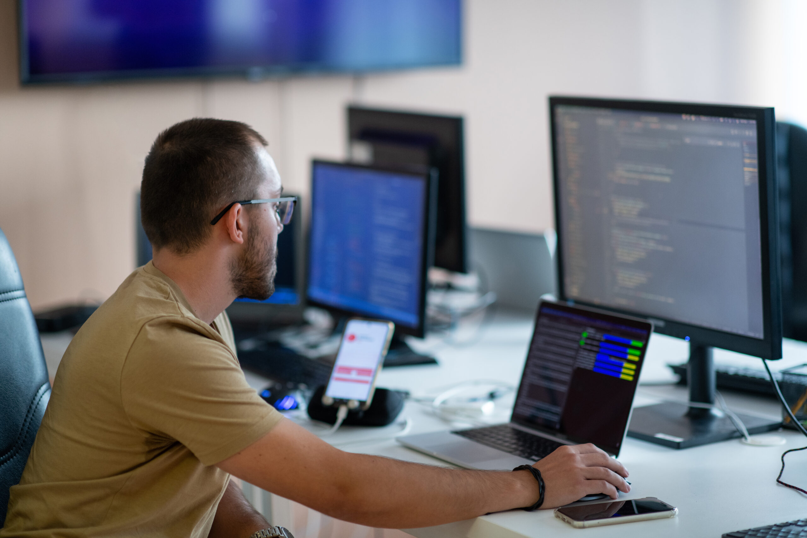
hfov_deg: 23.9
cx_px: 404
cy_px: 269
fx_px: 1905
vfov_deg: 16.1
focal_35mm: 85
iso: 640
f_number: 2
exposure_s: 1/250
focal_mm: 85
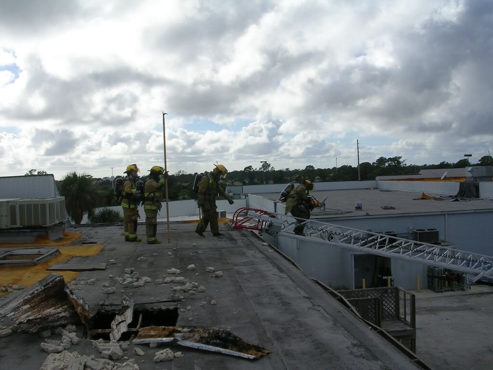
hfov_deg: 49.0
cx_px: 246
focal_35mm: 38
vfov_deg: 37.7
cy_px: 185
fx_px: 541
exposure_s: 1/567
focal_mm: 5.8
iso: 50
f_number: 5.6
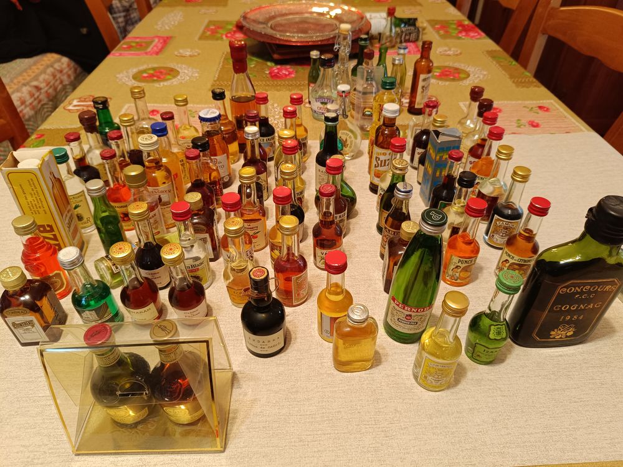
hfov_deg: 71.6
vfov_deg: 56.8
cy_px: 234
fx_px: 432
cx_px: 312
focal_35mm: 24
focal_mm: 5.59
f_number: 1.88
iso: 558
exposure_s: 1/50.1
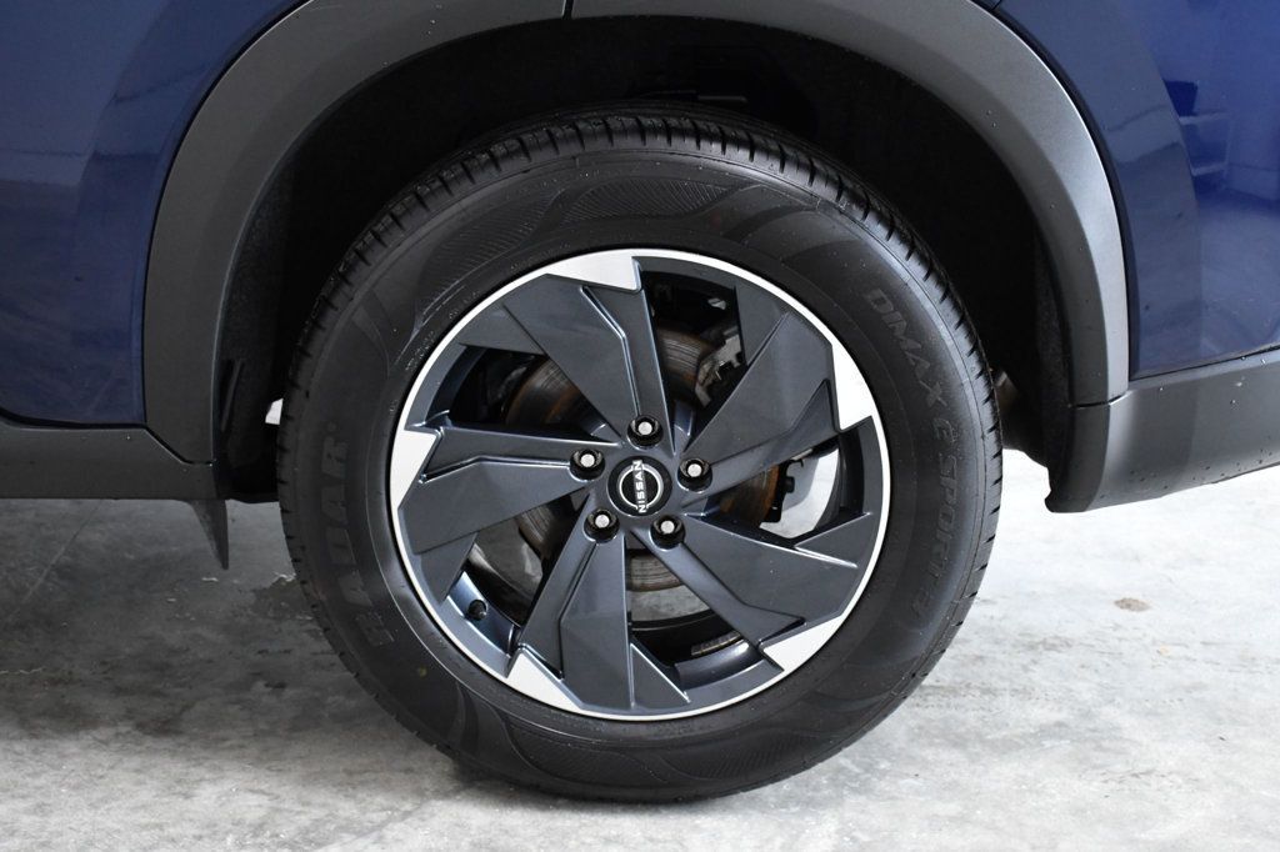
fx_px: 1848
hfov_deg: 38.2
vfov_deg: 26.0
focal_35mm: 52
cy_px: 426
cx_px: 640
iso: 2500
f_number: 7.1
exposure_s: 1/200
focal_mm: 35
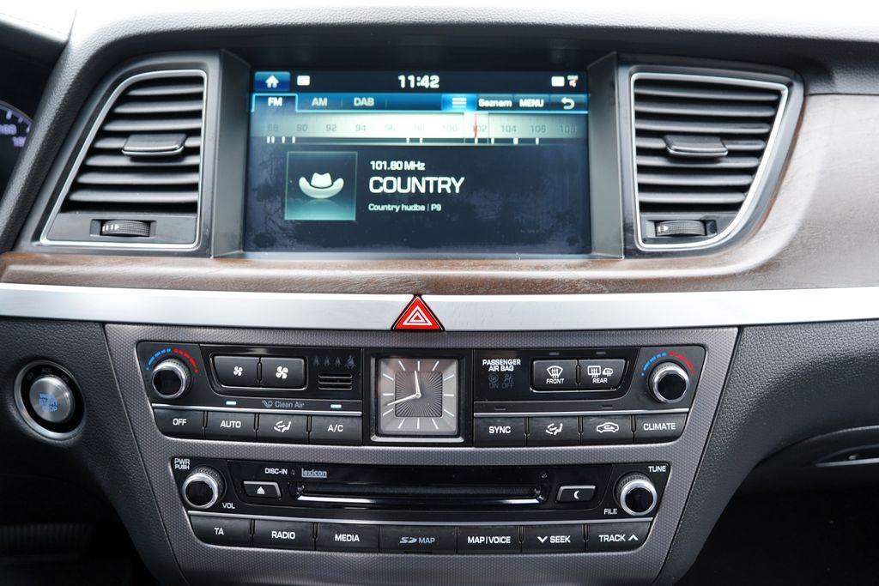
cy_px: 293
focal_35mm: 33
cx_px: 440
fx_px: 806
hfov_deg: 57.2
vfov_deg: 40.0
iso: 400
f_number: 4
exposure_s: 1/60
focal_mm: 33
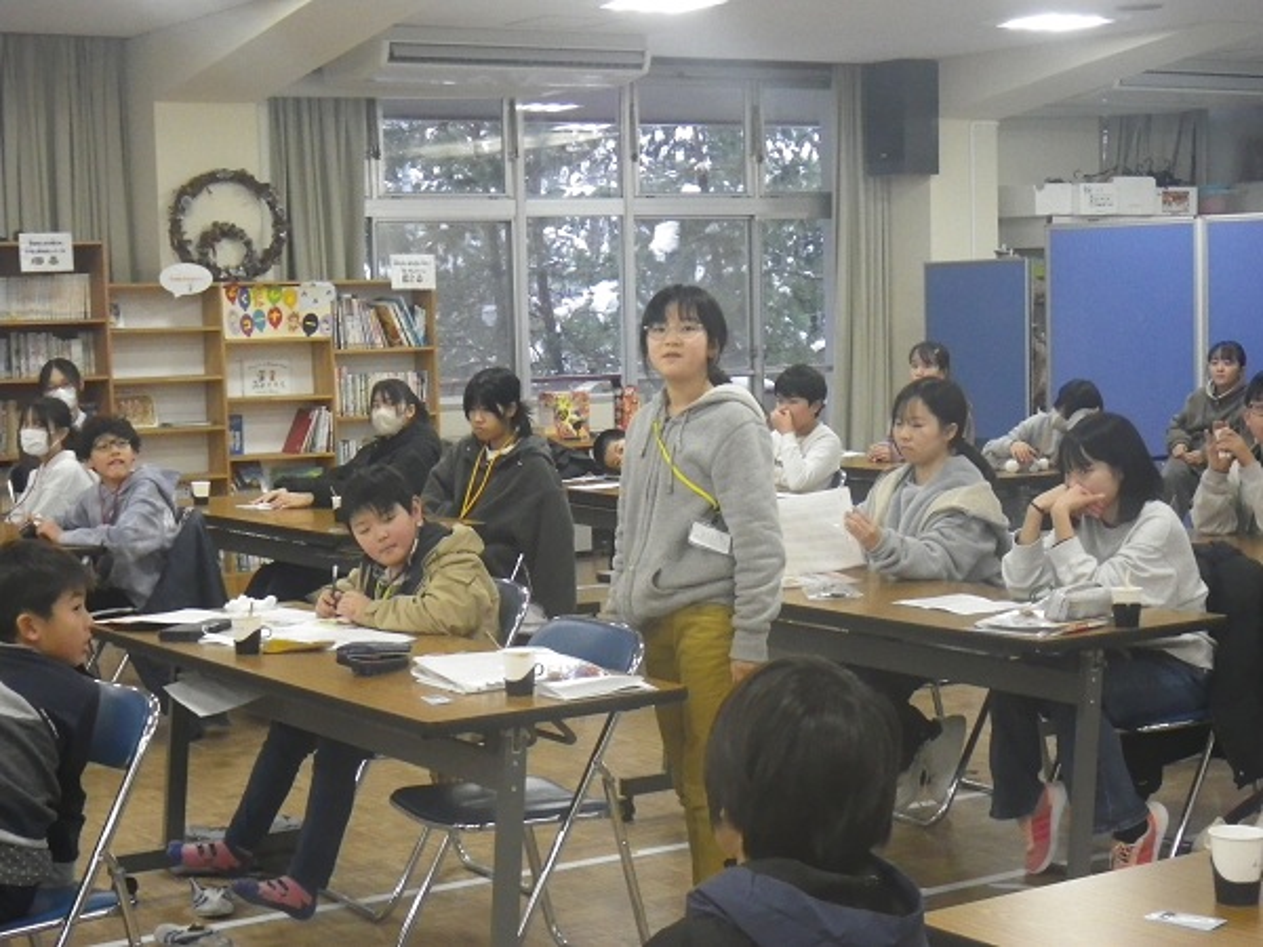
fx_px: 2262
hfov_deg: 31.2
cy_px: 474
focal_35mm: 62
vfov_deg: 23.7
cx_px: 632
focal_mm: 11.1
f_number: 4.6
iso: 640
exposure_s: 1/80
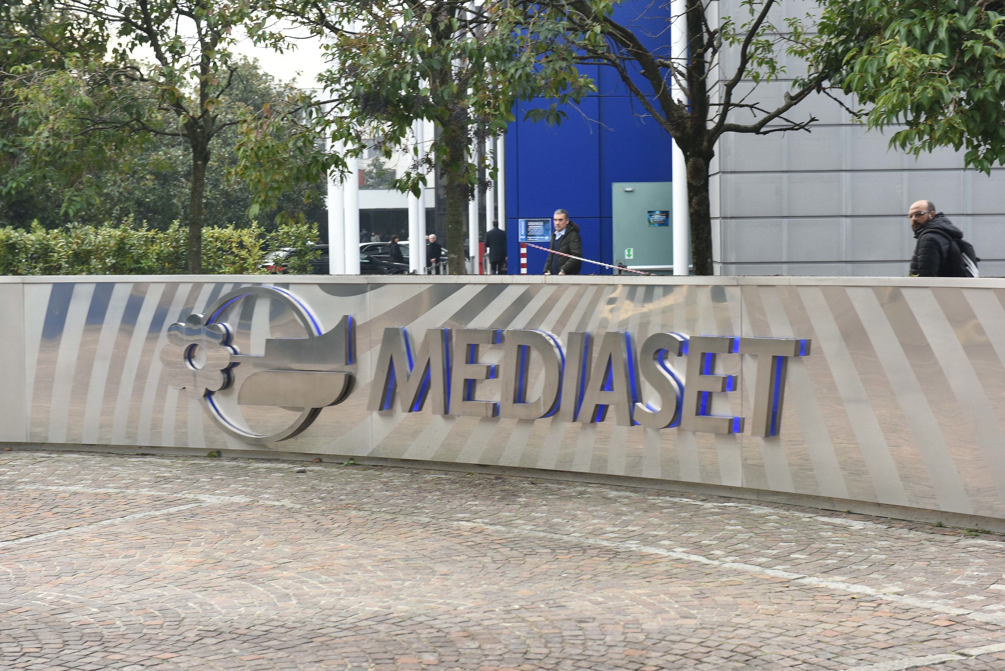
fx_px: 1955
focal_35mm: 70
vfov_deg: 19.5
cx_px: 502
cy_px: 336
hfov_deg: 28.8
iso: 800
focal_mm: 70
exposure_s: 1/320
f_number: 6.3
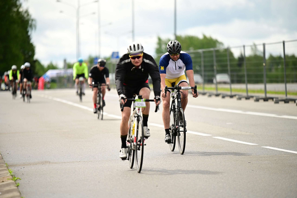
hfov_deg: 10.3
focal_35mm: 200
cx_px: 148
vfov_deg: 6.9
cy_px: 99
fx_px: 1649
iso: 200
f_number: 2.8
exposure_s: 1/1600
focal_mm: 200
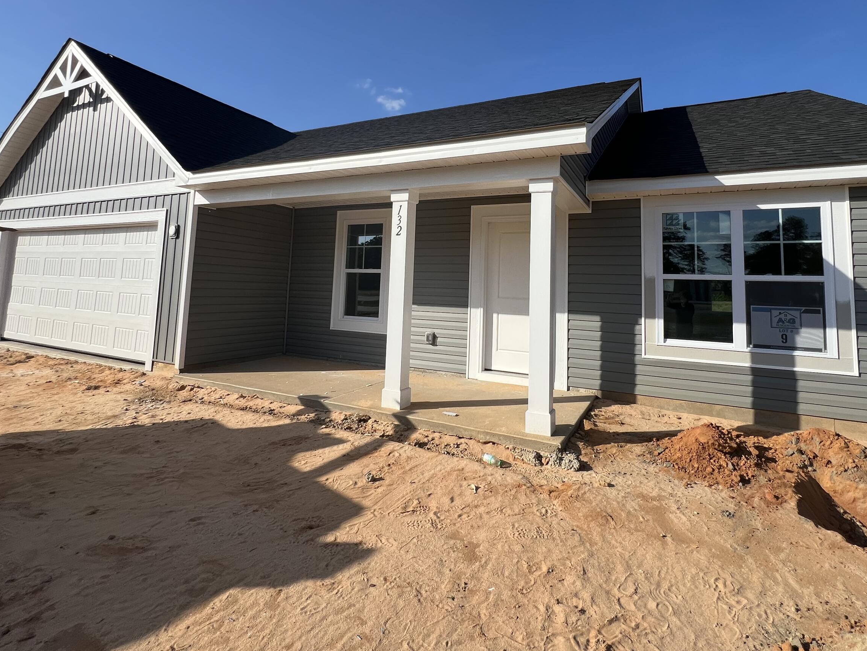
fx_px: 426
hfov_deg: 91.0
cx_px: 451
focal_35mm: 17
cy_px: 242
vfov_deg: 73.4
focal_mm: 1.57
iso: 32
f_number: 1.8
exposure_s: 1/1845
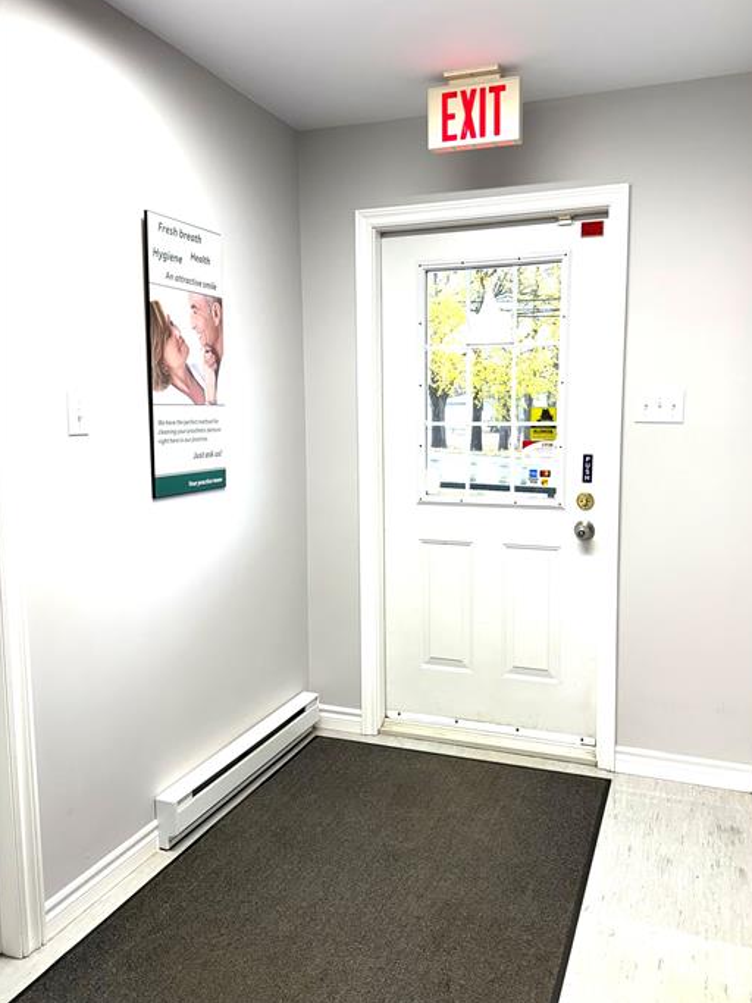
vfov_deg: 65.3
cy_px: 502
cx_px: 419
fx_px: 782
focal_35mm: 27
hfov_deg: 51.2
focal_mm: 6.76
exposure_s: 1/120
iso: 80
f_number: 1.78
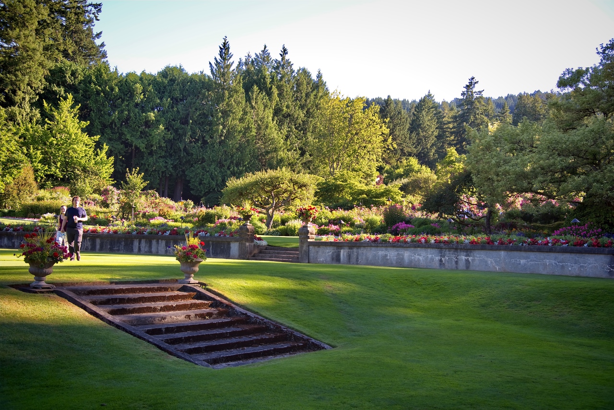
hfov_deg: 42.7
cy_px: 205
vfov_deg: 29.3
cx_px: 307
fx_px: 785
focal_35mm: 46
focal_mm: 46
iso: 100
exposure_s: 1/100
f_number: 5
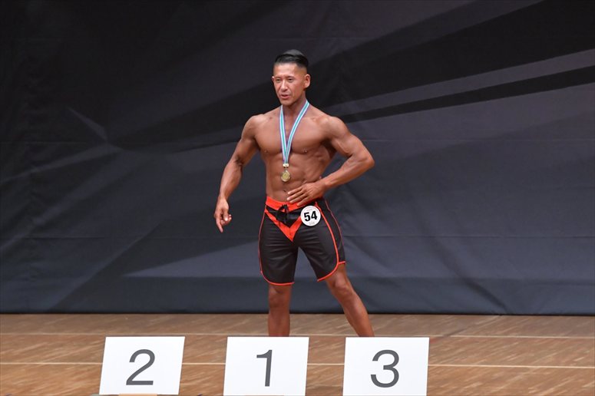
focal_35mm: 285
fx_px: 4708
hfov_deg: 7.2
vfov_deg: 4.8
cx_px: 298
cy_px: 198
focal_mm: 190
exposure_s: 1/400
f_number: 5.6
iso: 6400
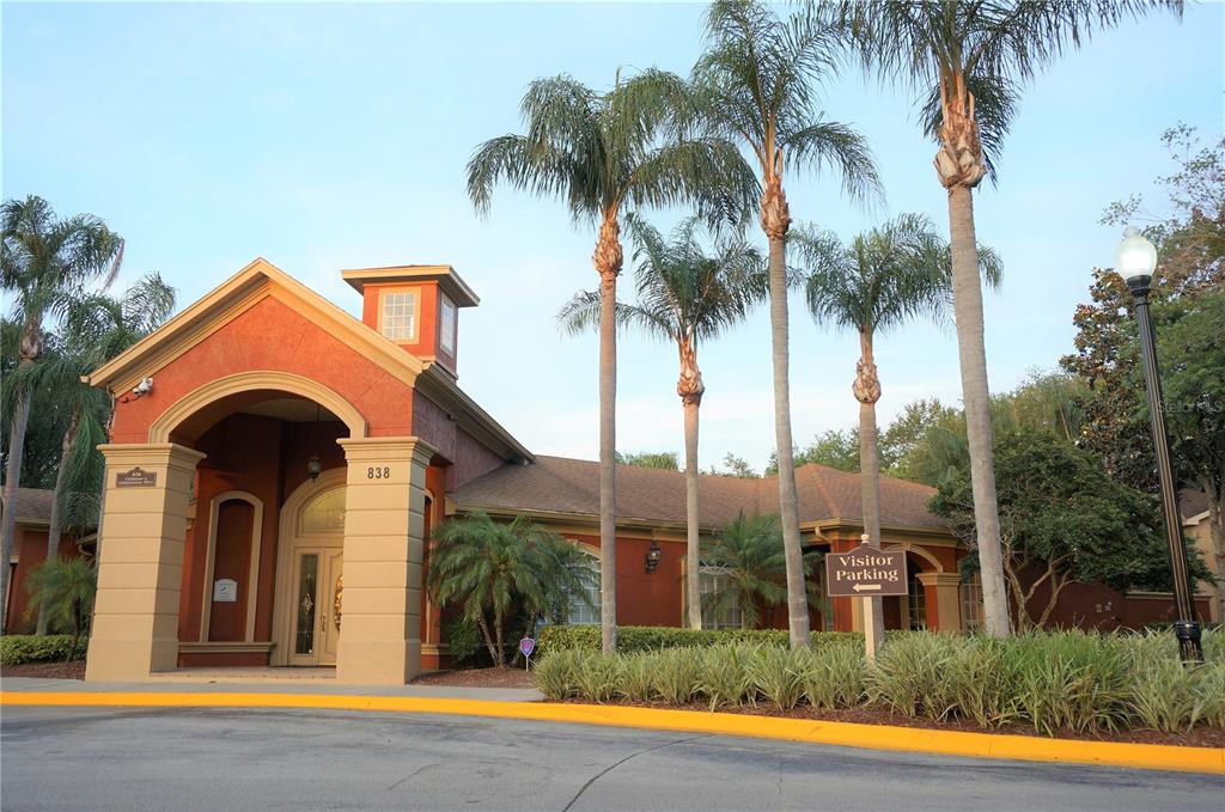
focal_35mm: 30
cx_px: 612
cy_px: 406
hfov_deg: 62.0
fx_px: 1019
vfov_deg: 43.5
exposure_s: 1/40
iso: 100
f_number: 4.5
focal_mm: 20
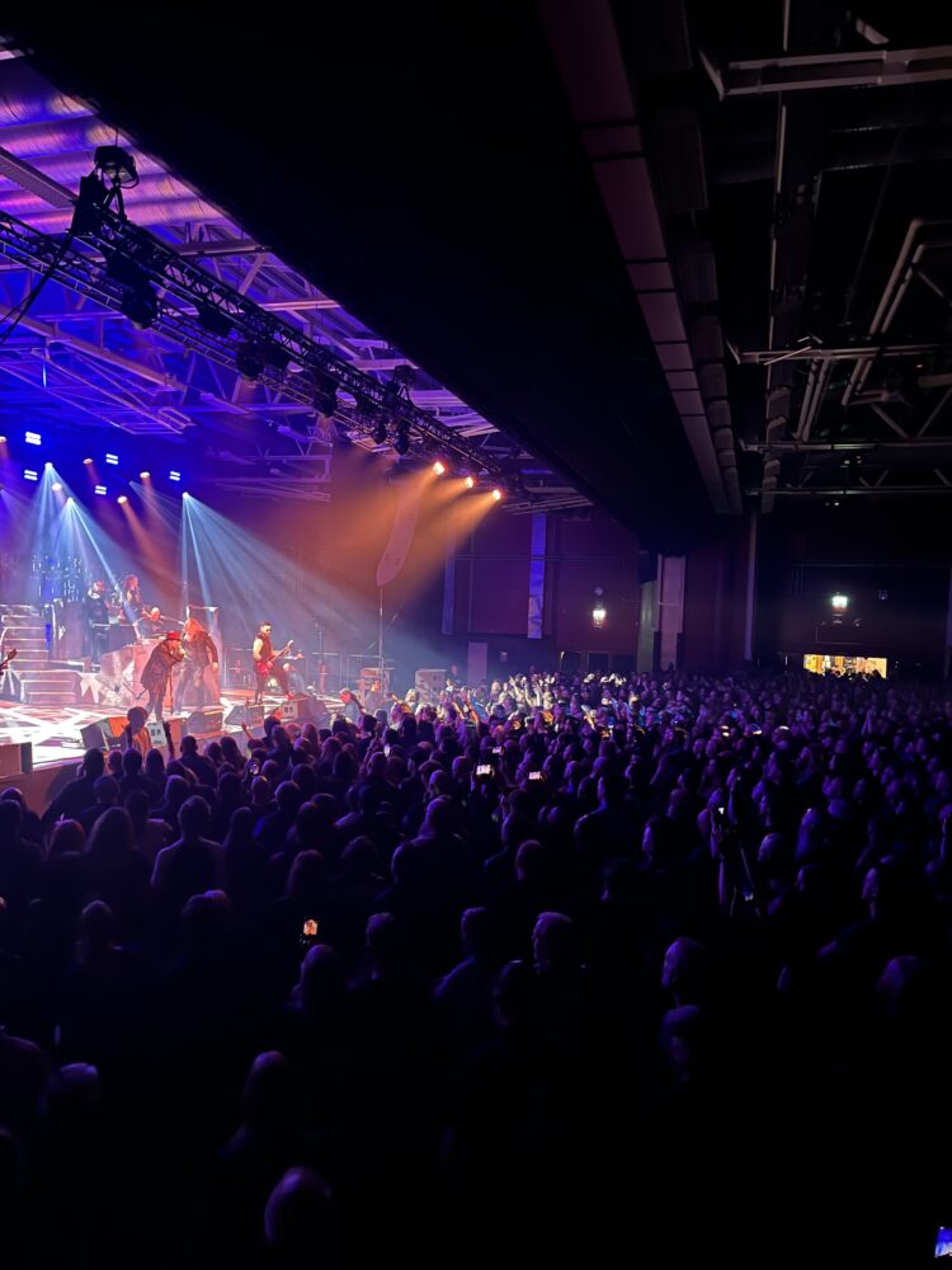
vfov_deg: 67.3
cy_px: 635
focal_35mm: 26
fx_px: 953
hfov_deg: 53.1
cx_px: 476
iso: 4000
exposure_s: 1/33
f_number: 1.6
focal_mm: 5.1
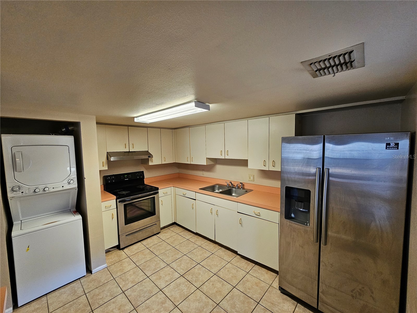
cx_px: 208
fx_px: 157
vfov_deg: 89.9
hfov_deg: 106.2
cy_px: 156
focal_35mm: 13
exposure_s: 1/60
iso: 200
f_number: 2.2
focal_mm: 2.2
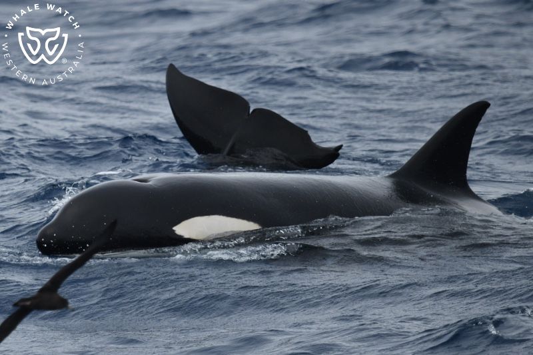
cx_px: 266
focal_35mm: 600
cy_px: 178
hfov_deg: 3.4
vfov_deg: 2.3
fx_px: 8881
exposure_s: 1/8000
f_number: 6.3
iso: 1100
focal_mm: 600
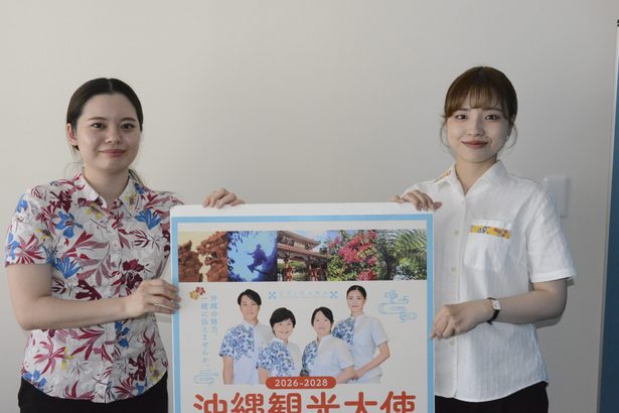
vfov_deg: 33.4
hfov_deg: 48.5
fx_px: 688
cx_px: 310
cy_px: 206
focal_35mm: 40
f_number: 14
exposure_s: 1/250
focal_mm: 40
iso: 6400
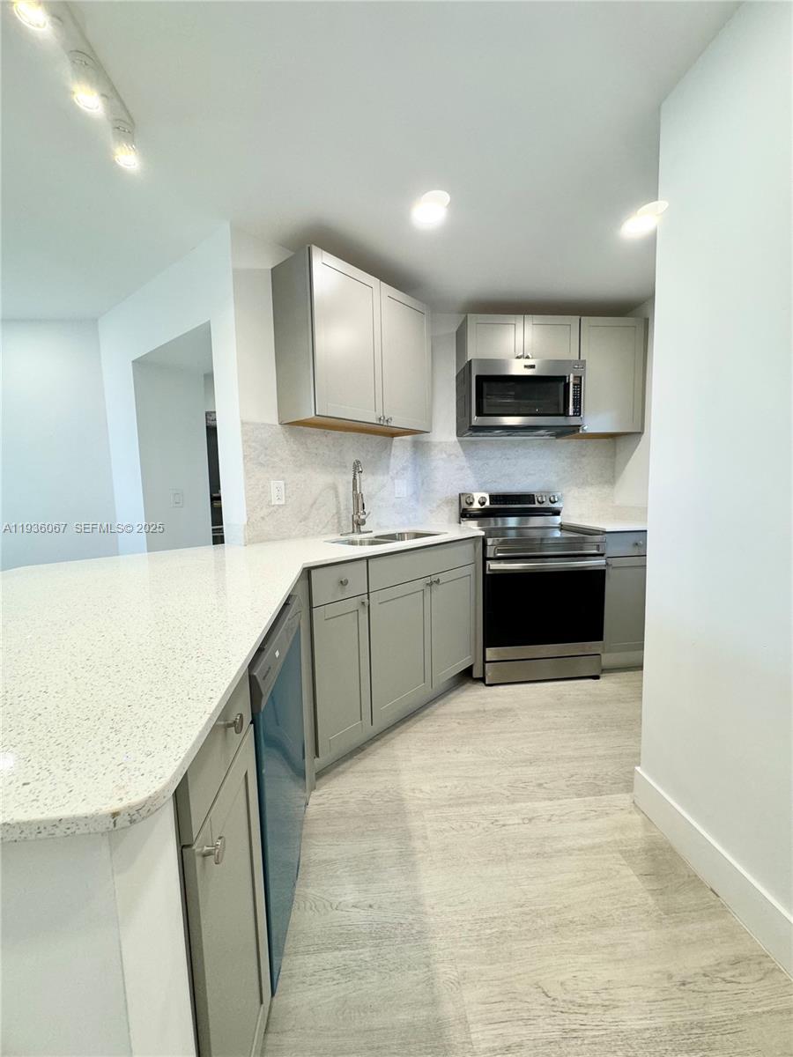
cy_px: 528
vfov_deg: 102.1
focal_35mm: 14
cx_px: 396
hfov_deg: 85.7
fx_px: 428
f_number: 2.2
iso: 200
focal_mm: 2.22
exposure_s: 1/120
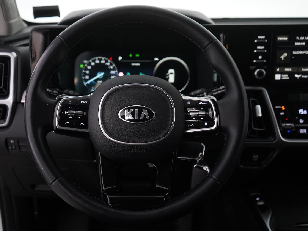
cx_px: 139
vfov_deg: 39.7
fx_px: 320
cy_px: 115
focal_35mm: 36
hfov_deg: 51.3
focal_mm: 33
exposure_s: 1/60
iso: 4000
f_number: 4
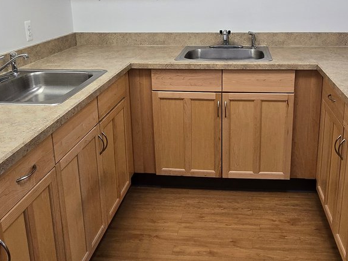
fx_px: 342
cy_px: 89
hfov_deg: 53.6
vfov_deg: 41.3
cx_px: 207
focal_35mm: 34
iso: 100
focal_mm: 2.2
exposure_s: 1/60
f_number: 2.2
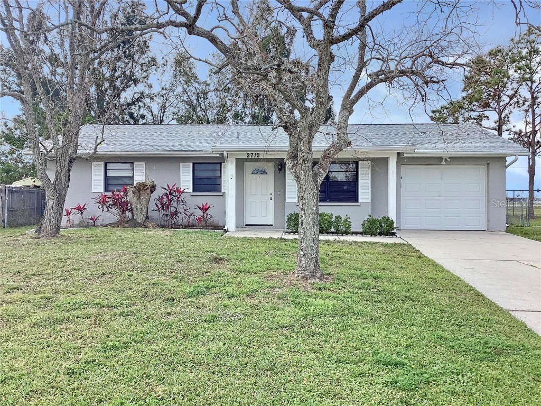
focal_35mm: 31
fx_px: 484
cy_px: 203
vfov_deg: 45.4
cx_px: 270
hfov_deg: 58.4
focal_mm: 3.3
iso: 25
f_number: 2.4
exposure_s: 1/463
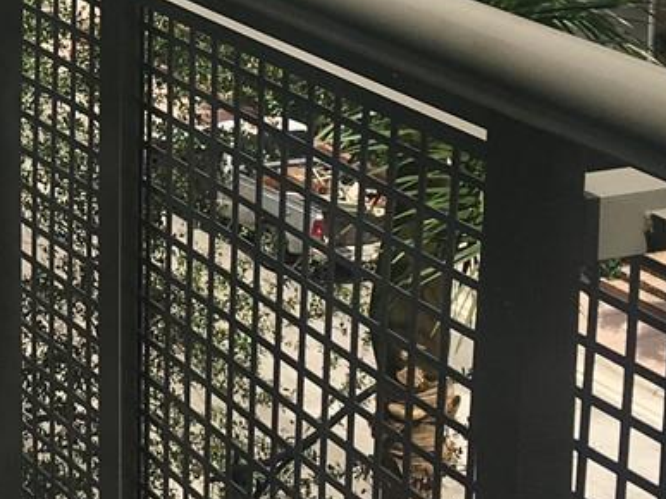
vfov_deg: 12.1
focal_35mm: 120
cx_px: -229
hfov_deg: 15.5
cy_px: -84
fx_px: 2308
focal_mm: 4.15
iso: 25
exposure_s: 1/1479
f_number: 2.2
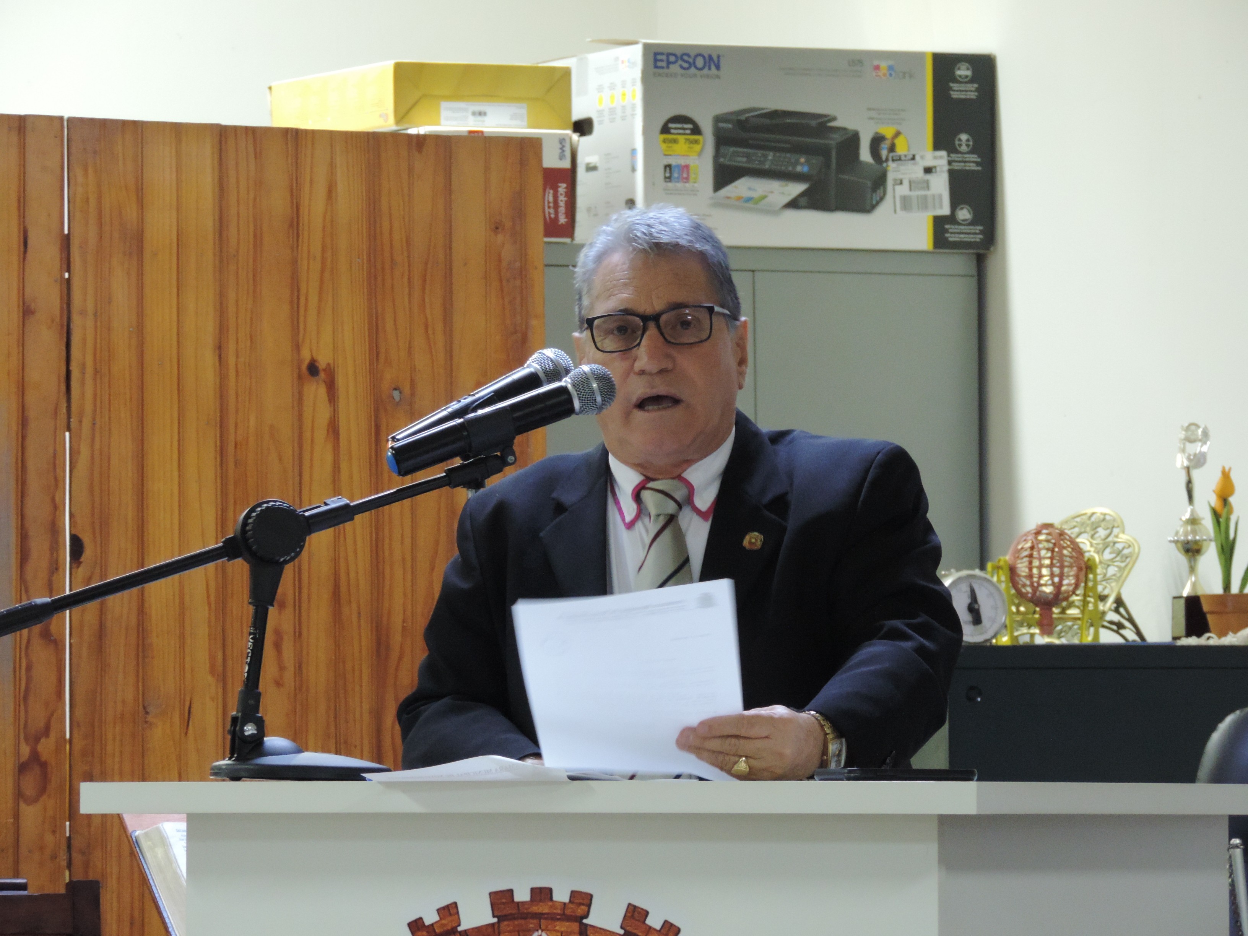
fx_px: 9013
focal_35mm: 250
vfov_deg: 5.9
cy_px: 468
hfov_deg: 7.9
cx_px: 624
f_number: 4.7
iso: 800
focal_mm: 44.5
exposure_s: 1/10
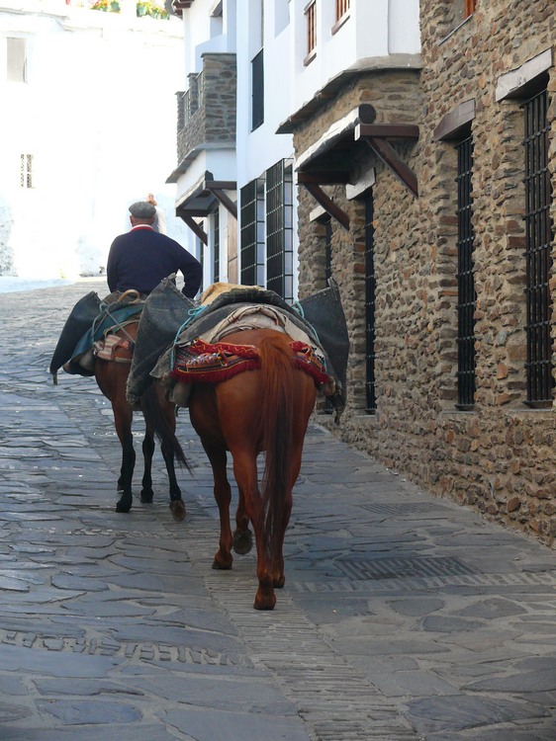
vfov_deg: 20.9
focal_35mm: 94
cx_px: 278
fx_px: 2014
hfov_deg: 15.7
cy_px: 370
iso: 200
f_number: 3.2
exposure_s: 1/125
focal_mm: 19.8
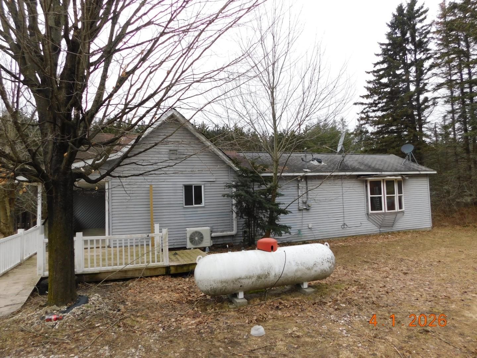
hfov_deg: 73.9
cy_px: 179
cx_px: 238
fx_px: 317
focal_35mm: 23
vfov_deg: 58.9
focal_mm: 4
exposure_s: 1/500
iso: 125
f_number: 3
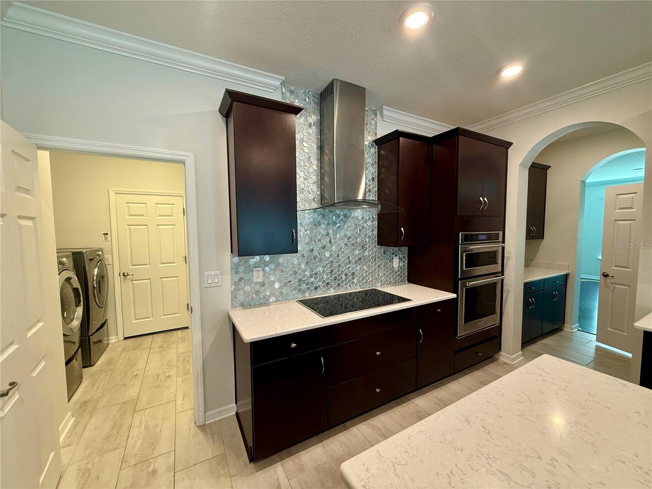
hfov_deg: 102.1
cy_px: 244
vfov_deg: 85.7
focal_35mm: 14
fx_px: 264
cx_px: 326
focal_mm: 2.22
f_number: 2.2
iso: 250
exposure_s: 1/60
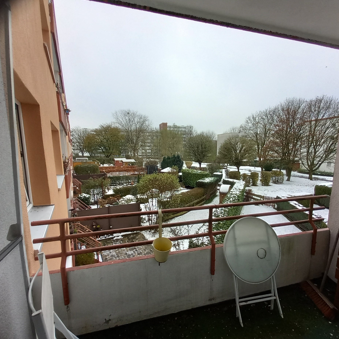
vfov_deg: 87.4
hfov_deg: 87.4
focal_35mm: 16
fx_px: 177
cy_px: 176
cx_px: 174
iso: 50
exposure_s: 1/213
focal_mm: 1.13
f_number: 2.2
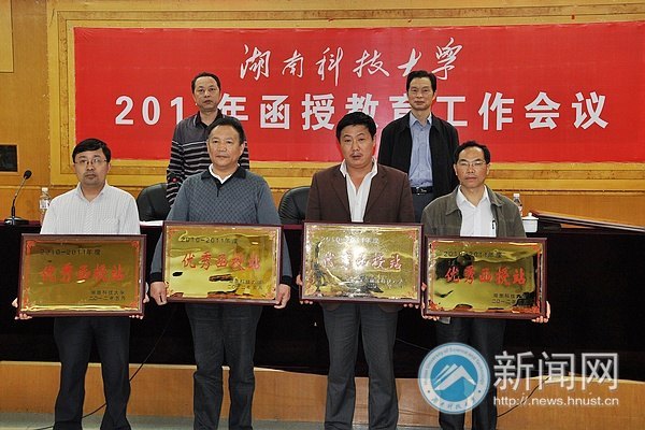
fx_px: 752
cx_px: 322
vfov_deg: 31.9
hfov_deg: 46.4
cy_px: 215
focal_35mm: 42
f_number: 4
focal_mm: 28
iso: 640
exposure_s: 1/60
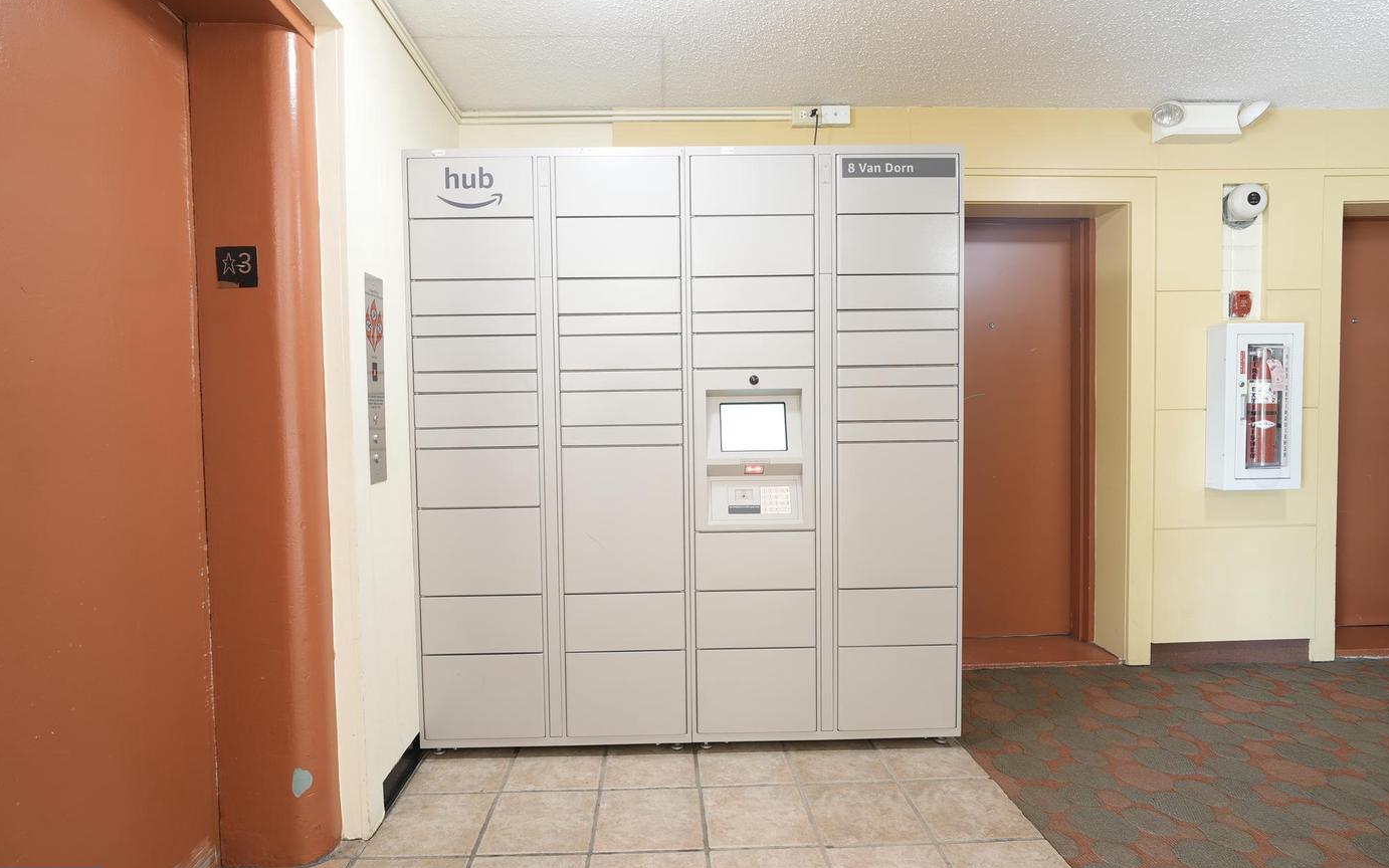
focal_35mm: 17
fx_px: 644
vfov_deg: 68.0
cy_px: 437
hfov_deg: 94.3
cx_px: 671
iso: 100
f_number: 8
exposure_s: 6
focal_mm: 16
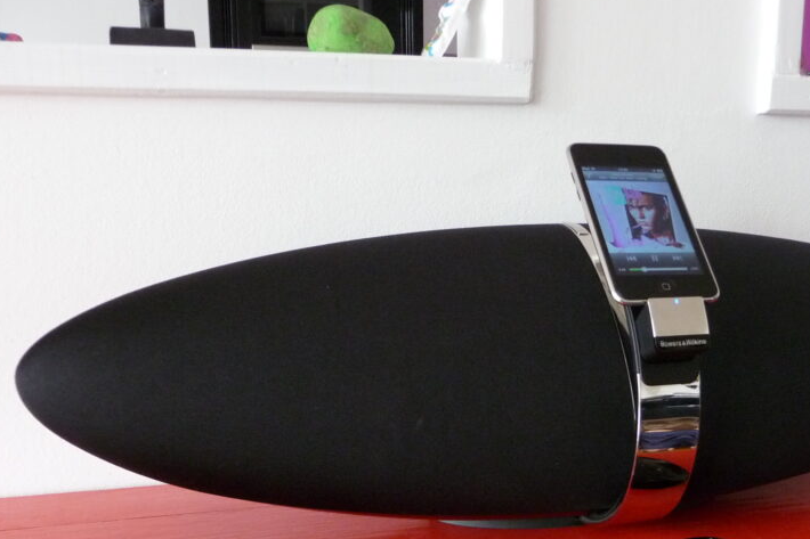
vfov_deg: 31.4
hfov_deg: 46.1
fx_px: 945
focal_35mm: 42
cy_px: 393
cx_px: 499
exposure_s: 1/25
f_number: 3.3
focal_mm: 4.7
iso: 400
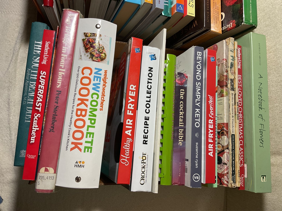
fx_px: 236
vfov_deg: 48.2
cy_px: 106
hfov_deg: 61.7
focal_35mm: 29
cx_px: 141
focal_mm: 3
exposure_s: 1/50
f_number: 1.8
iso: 64
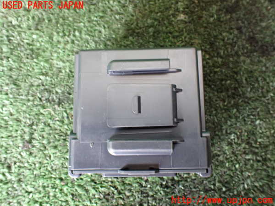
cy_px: 103
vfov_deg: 46.8
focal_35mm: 30
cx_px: 138
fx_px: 238
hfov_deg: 60.0
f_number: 2.3
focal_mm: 5.4
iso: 800
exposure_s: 1/30
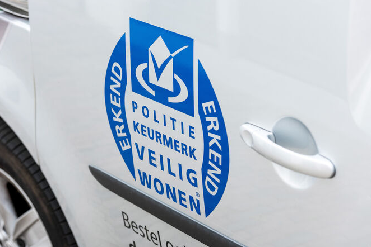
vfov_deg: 12.0
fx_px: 1175
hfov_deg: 17.9
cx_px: 183
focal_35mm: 114
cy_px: 123
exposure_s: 1/400
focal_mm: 112
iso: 400
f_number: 5
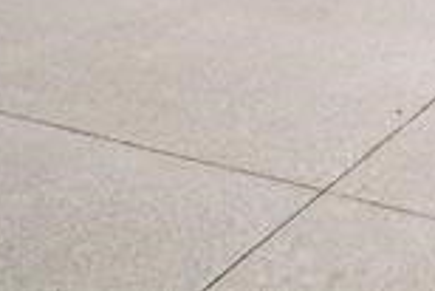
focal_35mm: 58
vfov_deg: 16.8
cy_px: -308
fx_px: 701
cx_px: 678
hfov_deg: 24.9
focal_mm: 14
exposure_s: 1/1000
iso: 640
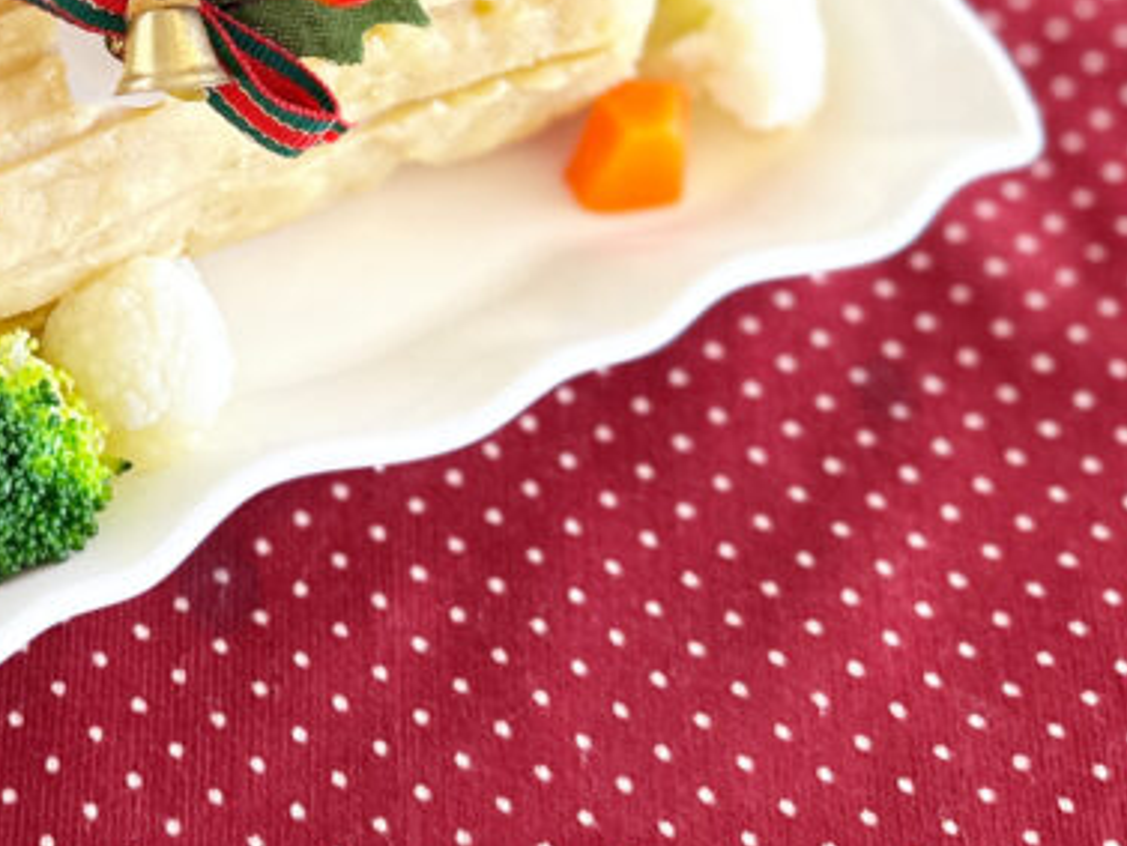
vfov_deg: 19.9
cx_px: -78
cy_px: 24
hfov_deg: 25.3
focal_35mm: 72
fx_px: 2345
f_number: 1.78
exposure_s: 1/121
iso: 160
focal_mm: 6.86
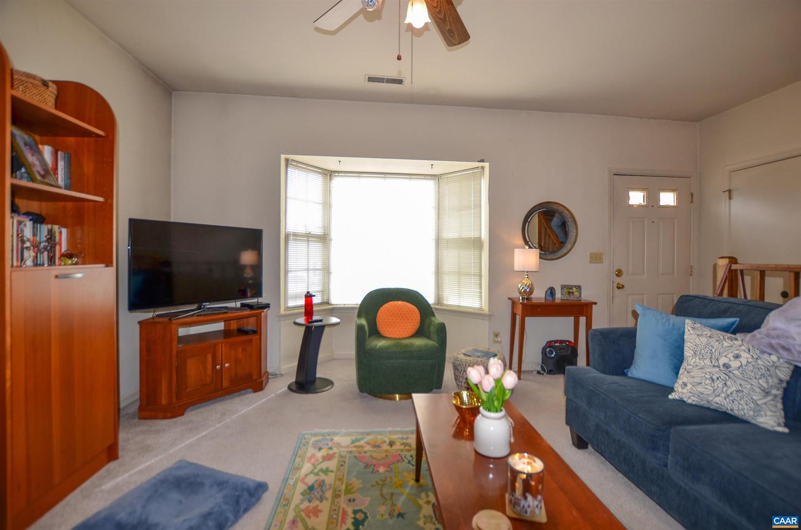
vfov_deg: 77.0
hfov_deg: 100.5
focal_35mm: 15
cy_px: 265
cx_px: 400
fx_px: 333
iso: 100
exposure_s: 1/60
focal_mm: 10
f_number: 3.5
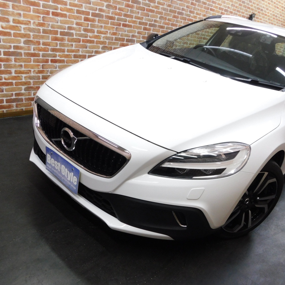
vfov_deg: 54.0
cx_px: 173
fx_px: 279
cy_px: 156
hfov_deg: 53.6
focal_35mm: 30
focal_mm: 4
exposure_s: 1/30
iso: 220
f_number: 3
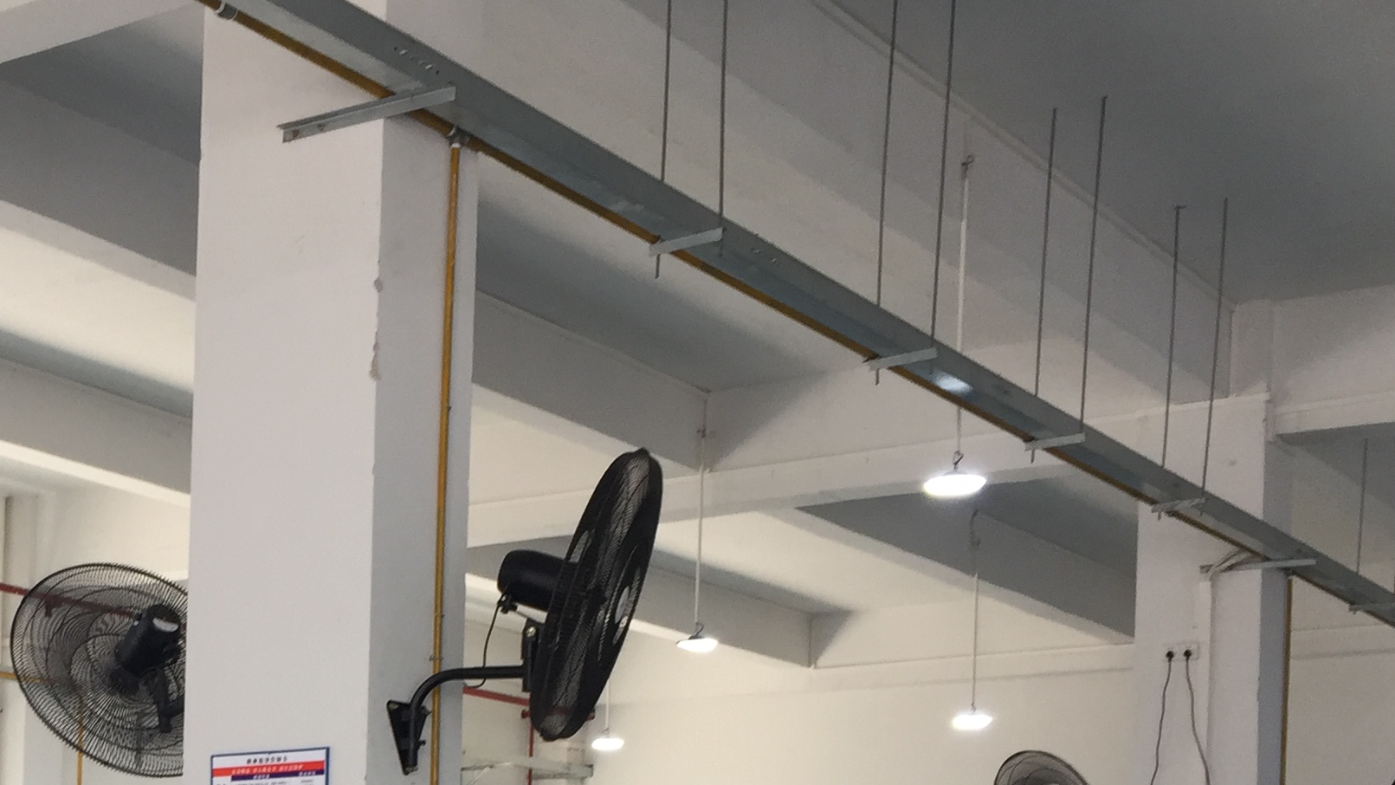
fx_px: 2367
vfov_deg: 17.8
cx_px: 182
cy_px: 983
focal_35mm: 64
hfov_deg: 31.5
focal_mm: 4.15
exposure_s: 1/50
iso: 40
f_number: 2.2
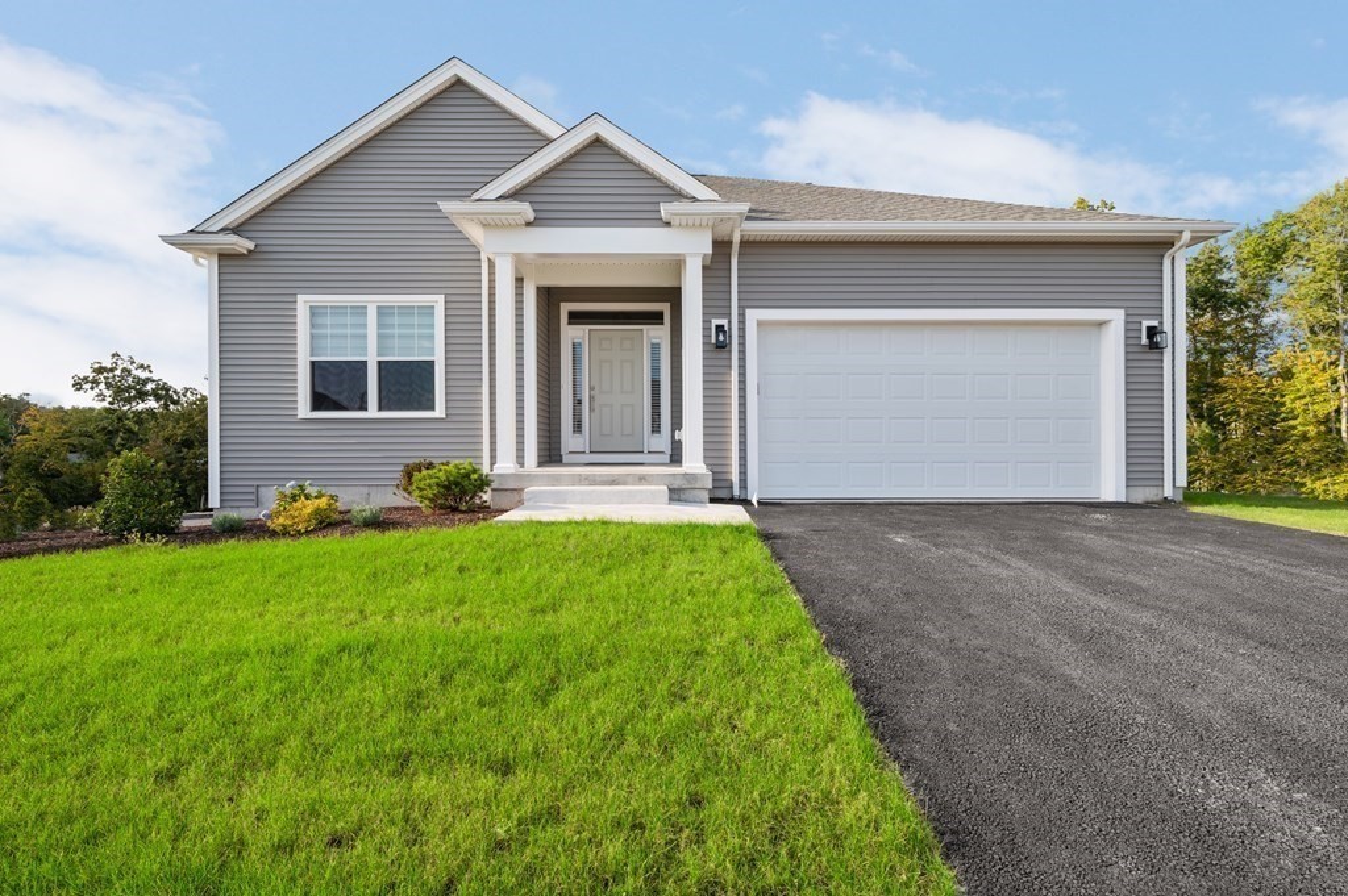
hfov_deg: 95.0
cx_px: 674
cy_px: 448
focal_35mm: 16
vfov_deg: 72.0
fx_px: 617
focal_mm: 16.5
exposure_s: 1/80
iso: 160
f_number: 8
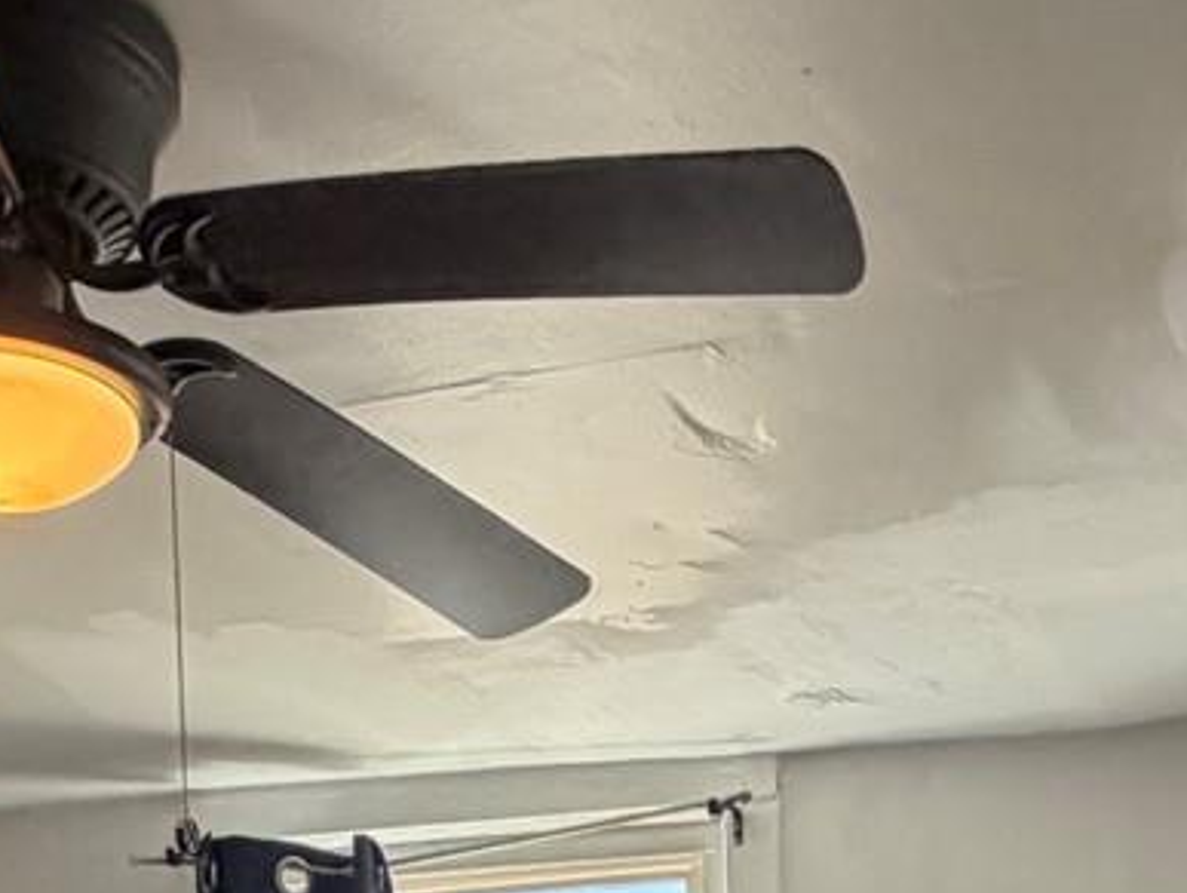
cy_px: 1958
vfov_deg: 14.9
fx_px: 2540
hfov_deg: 26.3
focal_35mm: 74
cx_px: 653
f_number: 2.2
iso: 320
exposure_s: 1/114
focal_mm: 2.22
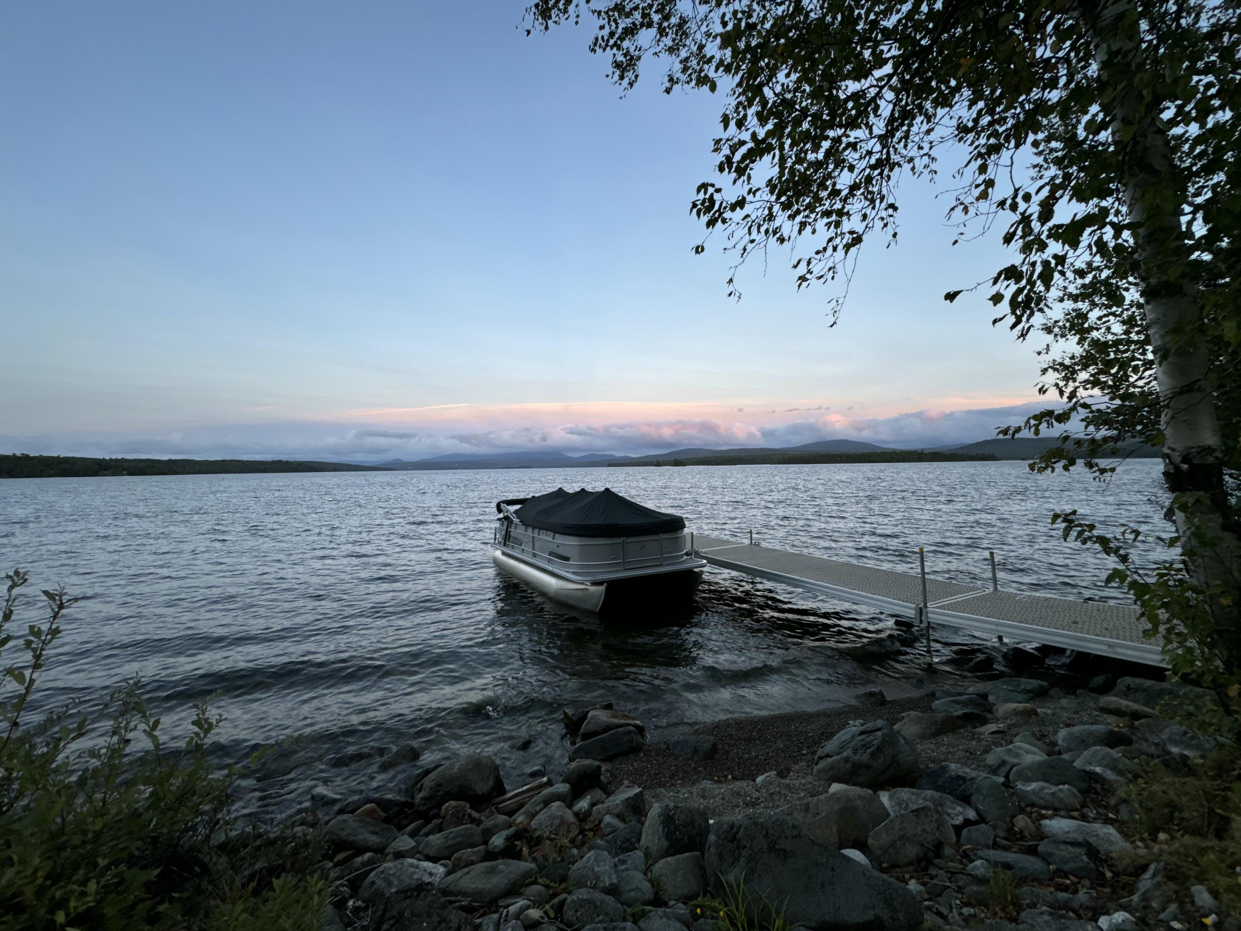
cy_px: 466
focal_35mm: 14
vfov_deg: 85.7
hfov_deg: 102.1
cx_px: 620
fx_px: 502
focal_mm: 2.22
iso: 50
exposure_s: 1/99
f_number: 2.2
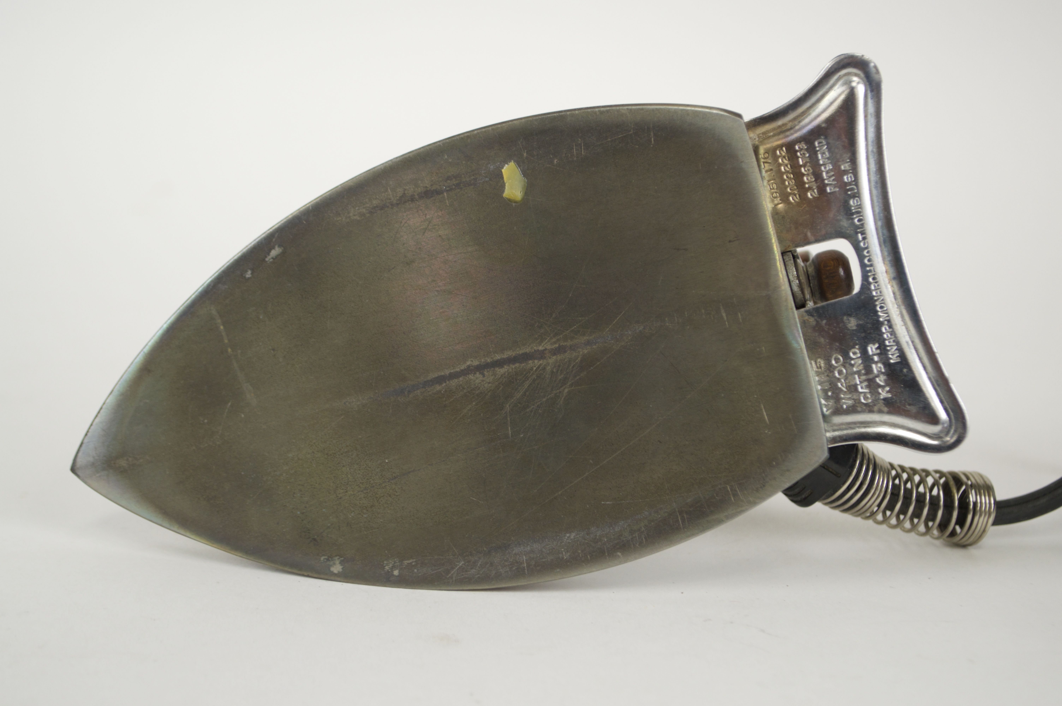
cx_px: 531
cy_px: 353
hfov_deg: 33.4
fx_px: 1768
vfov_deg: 22.6
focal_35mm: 60
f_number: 5.3
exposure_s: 1/30
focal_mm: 40
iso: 400
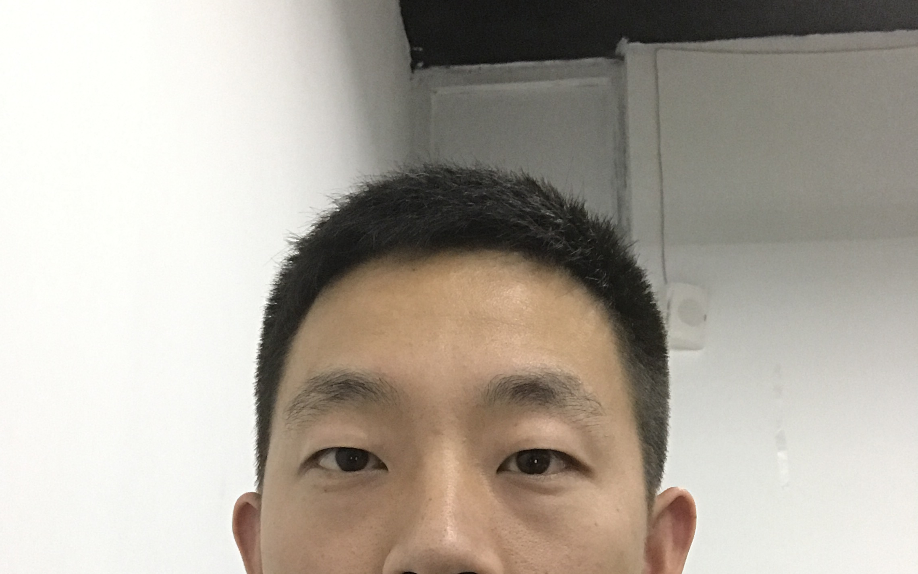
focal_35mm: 46
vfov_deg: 27.0
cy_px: 518
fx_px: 1151
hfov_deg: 43.5
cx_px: 451
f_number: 2.2
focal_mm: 2.87
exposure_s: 1/17
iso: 200
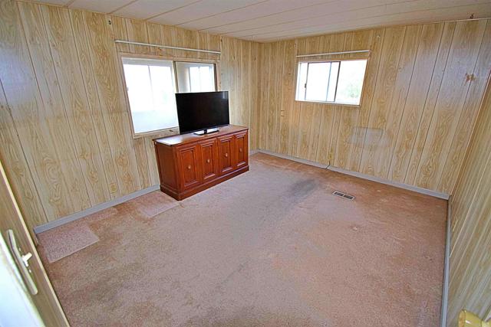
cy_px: 164
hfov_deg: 100.4
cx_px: 246
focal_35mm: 15
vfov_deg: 77.4
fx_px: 205
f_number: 4.5
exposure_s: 1/10
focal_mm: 10
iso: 1600
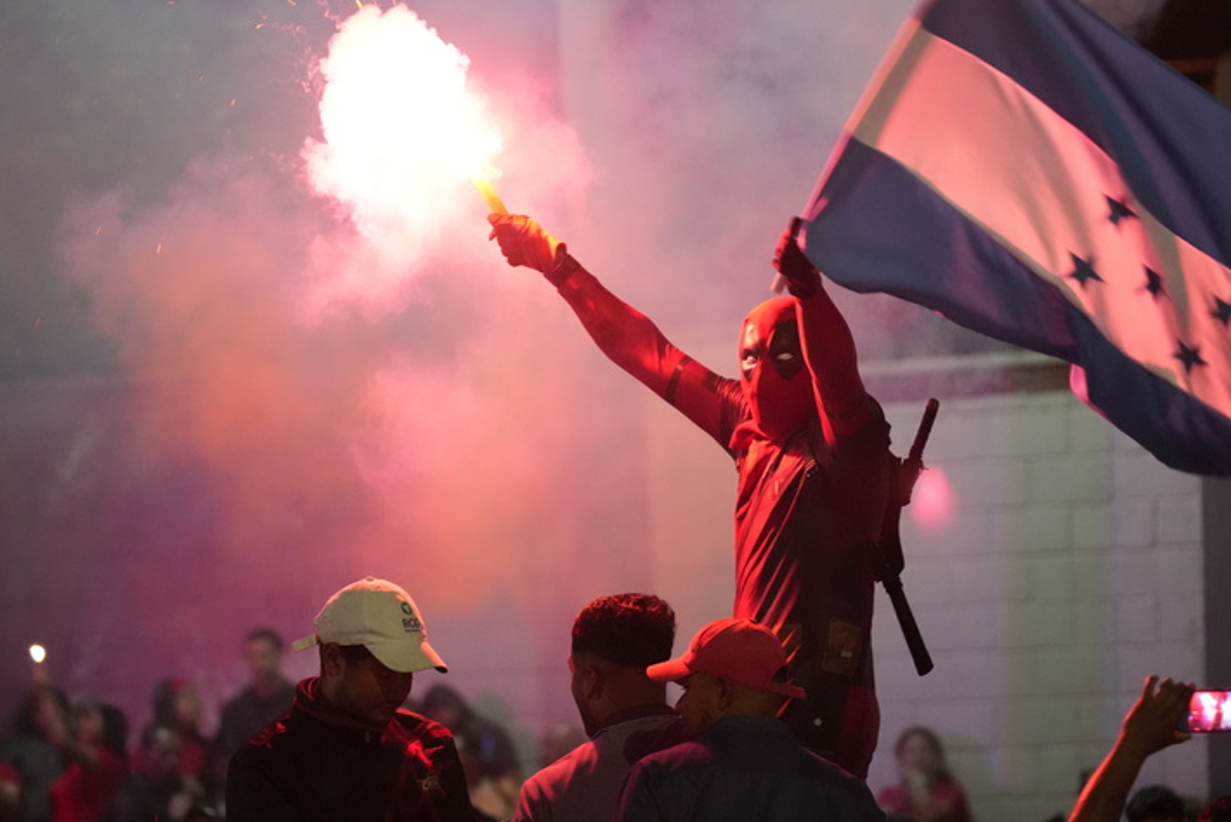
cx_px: 674
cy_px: 330
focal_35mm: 186
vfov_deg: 7.4
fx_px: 6362
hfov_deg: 11.1
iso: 6400
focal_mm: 129
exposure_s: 1/160
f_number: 2.8
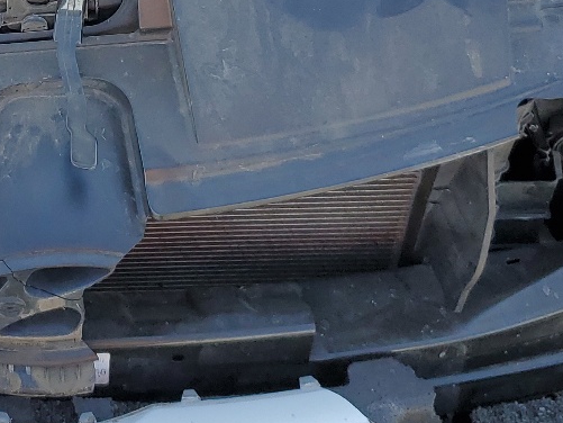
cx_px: 54
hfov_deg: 22.9
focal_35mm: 83
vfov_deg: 17.5
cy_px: 22
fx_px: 1350
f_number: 1.5
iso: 50
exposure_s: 1/667
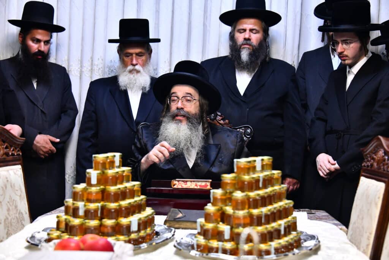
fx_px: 735
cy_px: 130
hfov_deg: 29.7
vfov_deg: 20.0
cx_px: 194
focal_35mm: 68
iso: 3200
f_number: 5.6
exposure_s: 1/125
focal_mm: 68
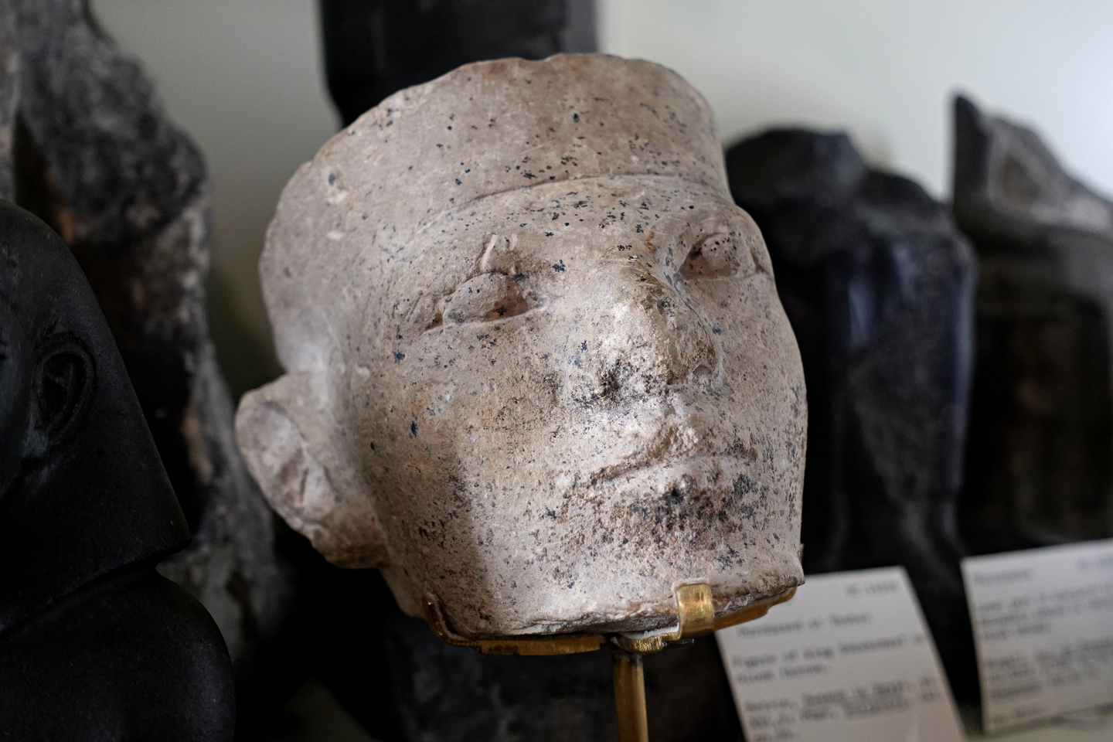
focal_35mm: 48
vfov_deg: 28.1
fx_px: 1484
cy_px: 371
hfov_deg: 41.1
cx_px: 556
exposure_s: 1/50
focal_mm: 17.7
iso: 640
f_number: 2.8
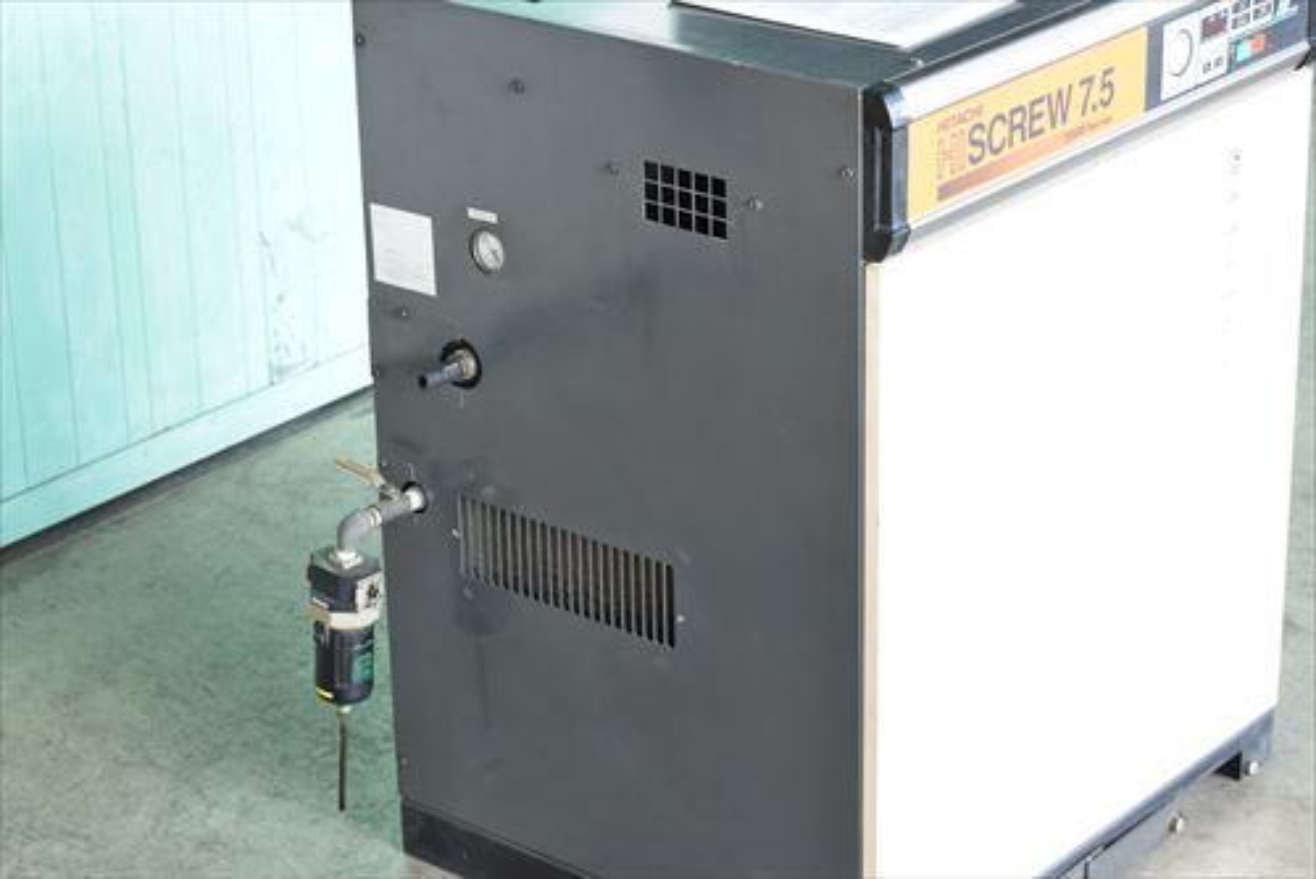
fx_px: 3017
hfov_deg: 24.6
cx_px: 658
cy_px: 440
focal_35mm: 82
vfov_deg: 16.6
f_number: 6.3
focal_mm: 55
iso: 1250
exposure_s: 1/100
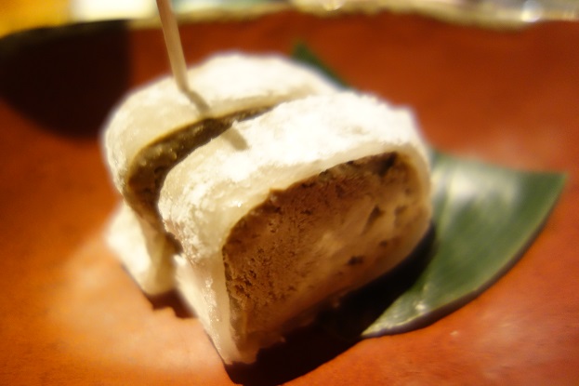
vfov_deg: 46.4
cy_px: 193
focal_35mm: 28
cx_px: 290
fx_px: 450
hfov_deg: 65.5
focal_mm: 10.4
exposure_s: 1/8
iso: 800
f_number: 1.8
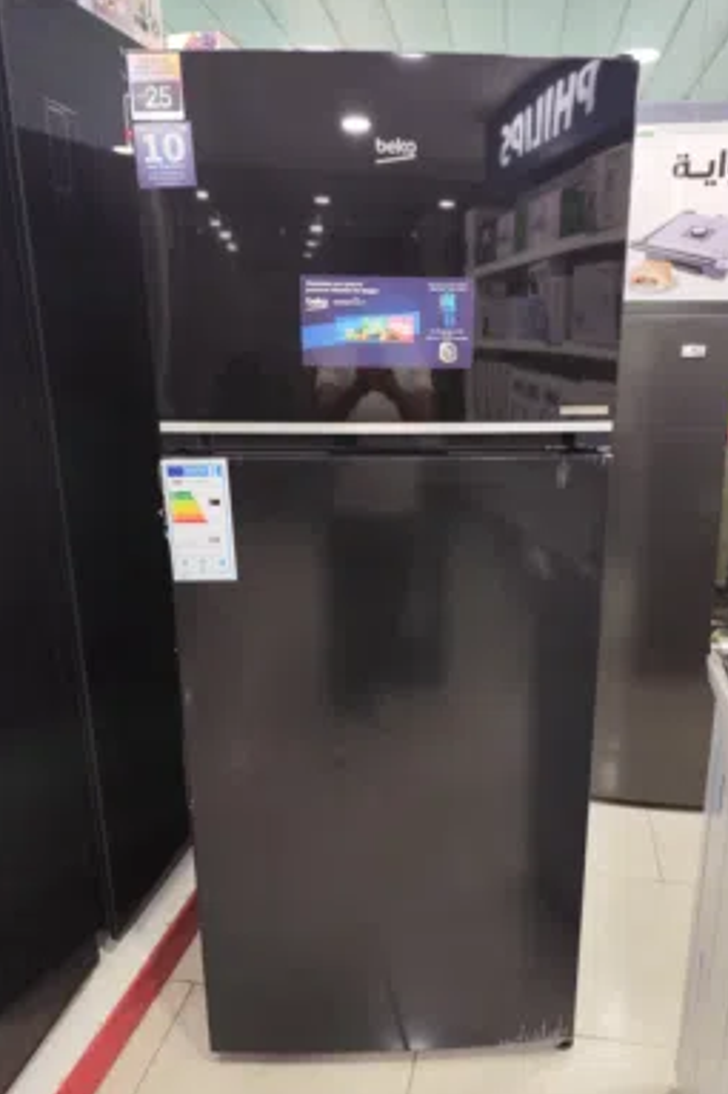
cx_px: 420
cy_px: 557
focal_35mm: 25
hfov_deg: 51.1
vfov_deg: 71.5
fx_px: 759
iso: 800
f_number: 1.65
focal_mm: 6.14
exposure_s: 1/20
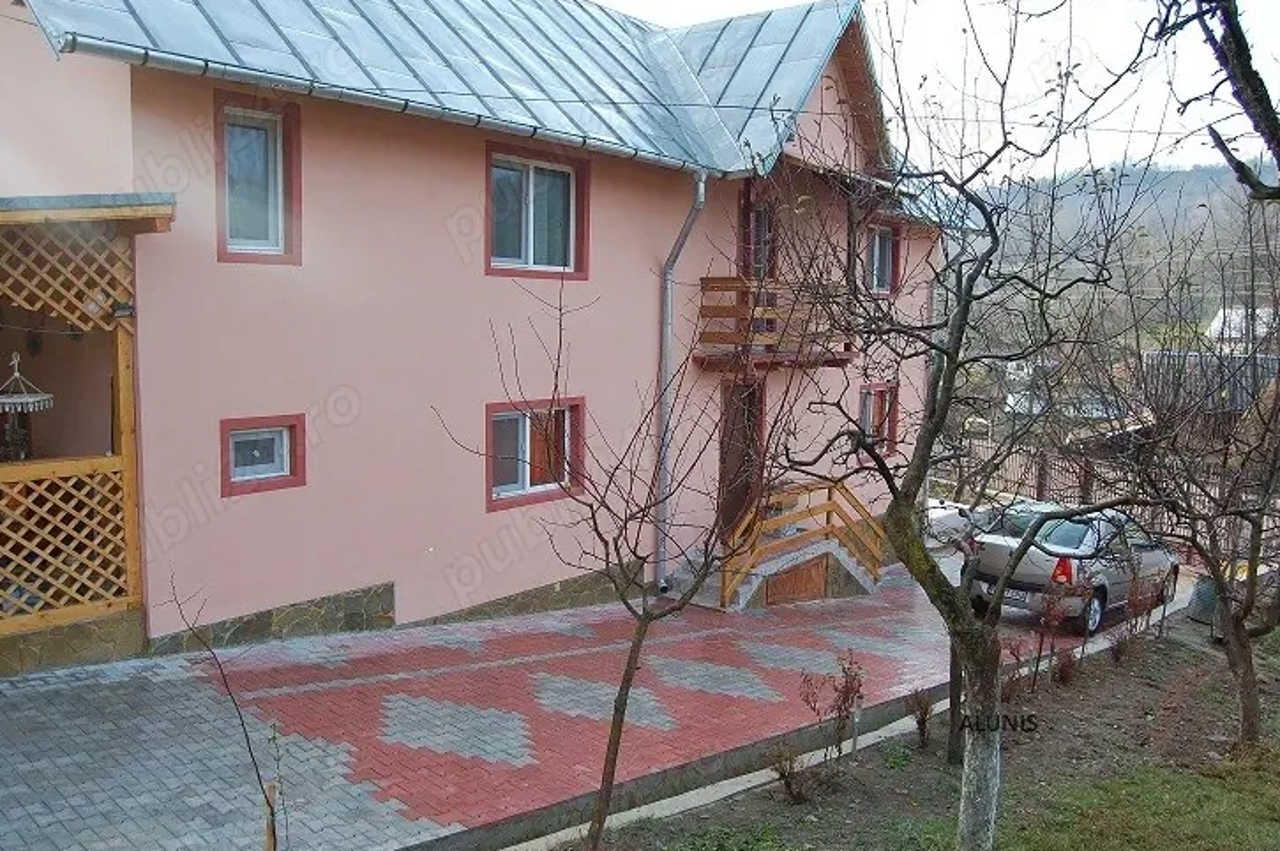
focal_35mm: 28
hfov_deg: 65.5
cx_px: 629
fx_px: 995
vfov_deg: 46.3
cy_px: 436
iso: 200
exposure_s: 1/125
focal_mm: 18
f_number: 5.6
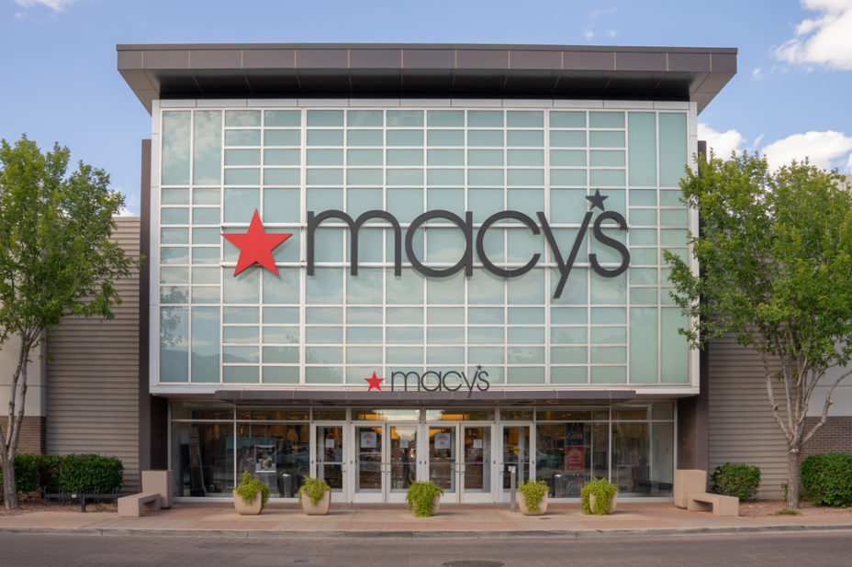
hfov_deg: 53.1
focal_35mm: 36
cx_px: 426
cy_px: 284
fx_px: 852
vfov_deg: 36.8
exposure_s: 1/160
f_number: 8
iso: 200
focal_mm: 24
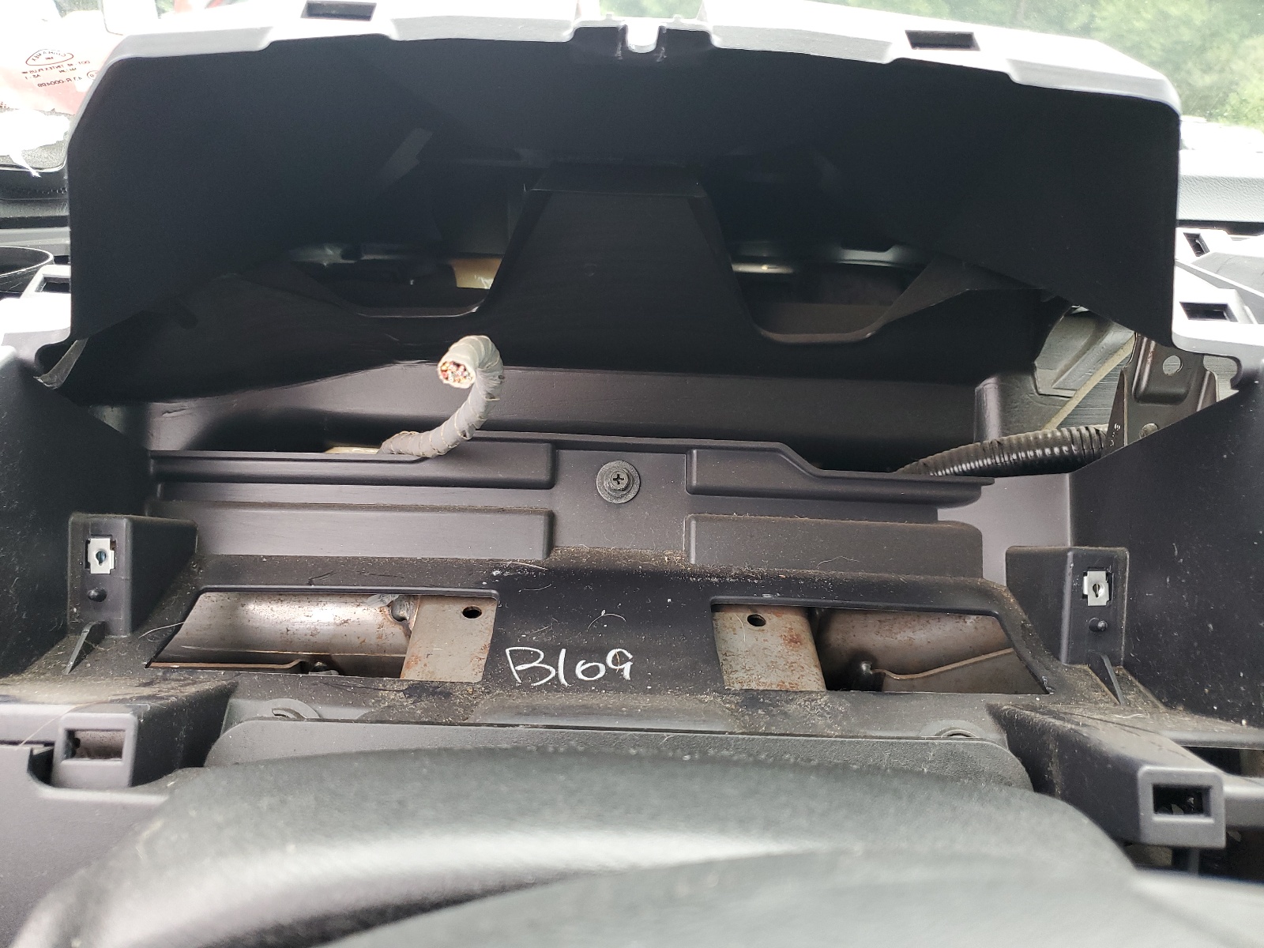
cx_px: 632
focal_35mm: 26
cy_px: 474
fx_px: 949
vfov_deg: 53.1
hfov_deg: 67.3
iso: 96
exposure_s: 1/120
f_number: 1.5
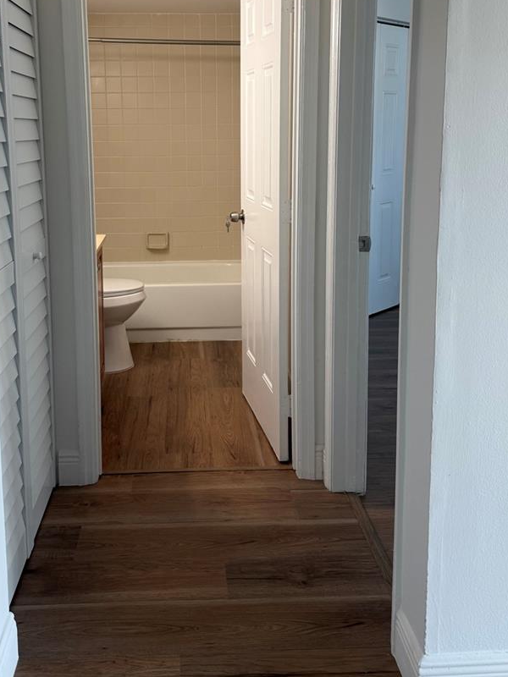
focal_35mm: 36
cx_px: 208
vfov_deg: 50.4
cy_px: 225
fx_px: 704
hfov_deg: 39.5
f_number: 1.78
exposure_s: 1/120
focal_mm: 6.76
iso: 125
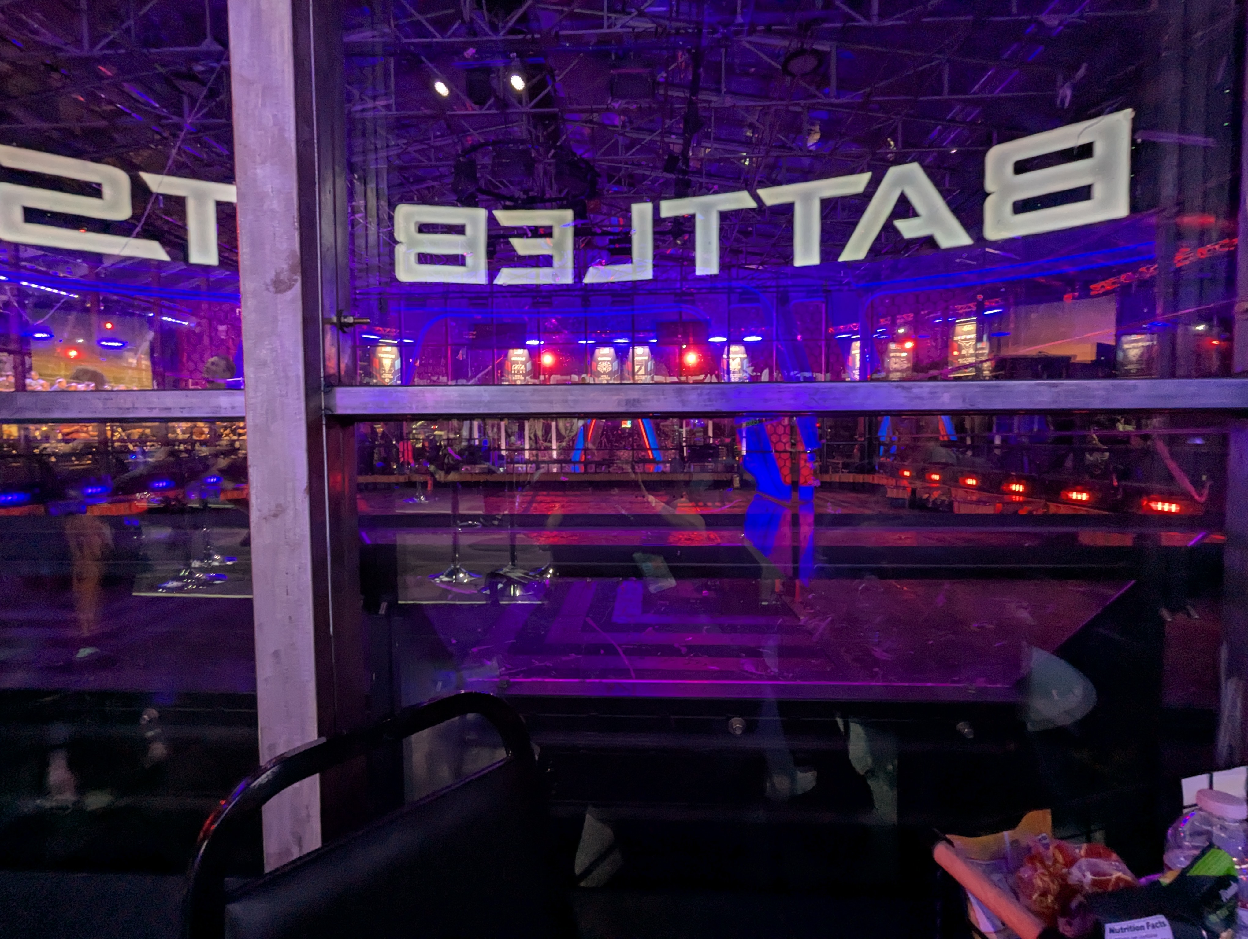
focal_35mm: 16
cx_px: 624
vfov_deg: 78.2
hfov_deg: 94.4
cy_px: 470
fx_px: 578
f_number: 2.2
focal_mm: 2.35
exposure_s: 1/30
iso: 186
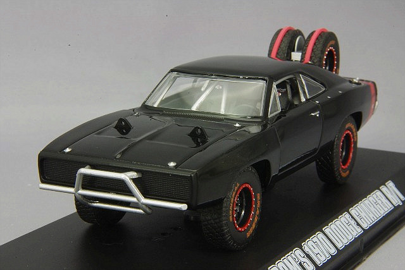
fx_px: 1260
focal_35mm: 112
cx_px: 202
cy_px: 135
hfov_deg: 18.3
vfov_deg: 12.2
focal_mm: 75
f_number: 32
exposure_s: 1
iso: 400
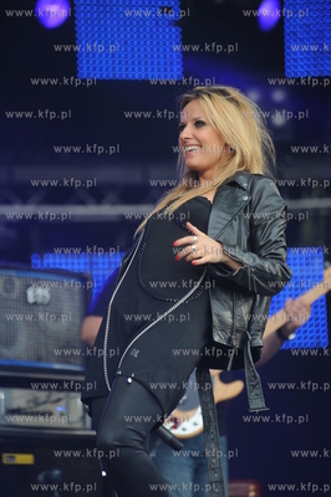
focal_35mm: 200
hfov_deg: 6.9
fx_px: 2763
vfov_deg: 10.3
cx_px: 166
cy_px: 248
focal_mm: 200
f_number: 4
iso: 400
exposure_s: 1/200
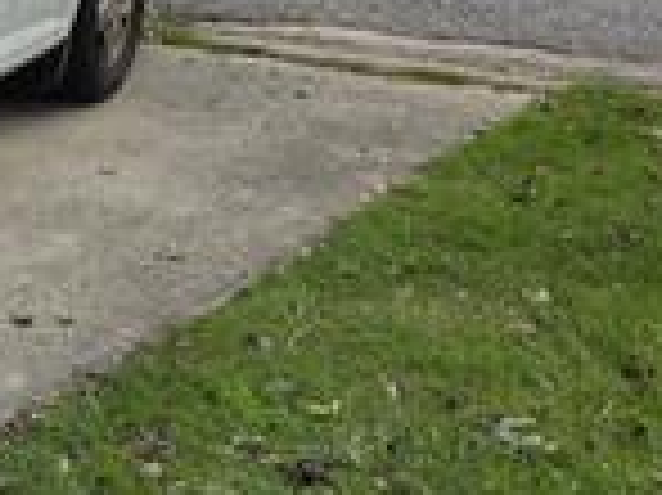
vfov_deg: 18.6
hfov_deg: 20.1
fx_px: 1510
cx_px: -419
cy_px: 234
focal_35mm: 79
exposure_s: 1/2283
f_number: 1.7
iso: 80
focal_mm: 6.3
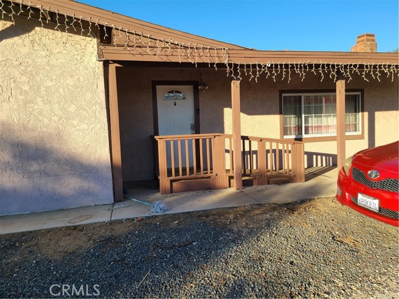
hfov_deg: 67.3
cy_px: 150
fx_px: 300
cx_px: 200
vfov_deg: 53.1
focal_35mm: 26
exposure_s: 1/1084
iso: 40
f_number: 1.8
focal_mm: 5.4
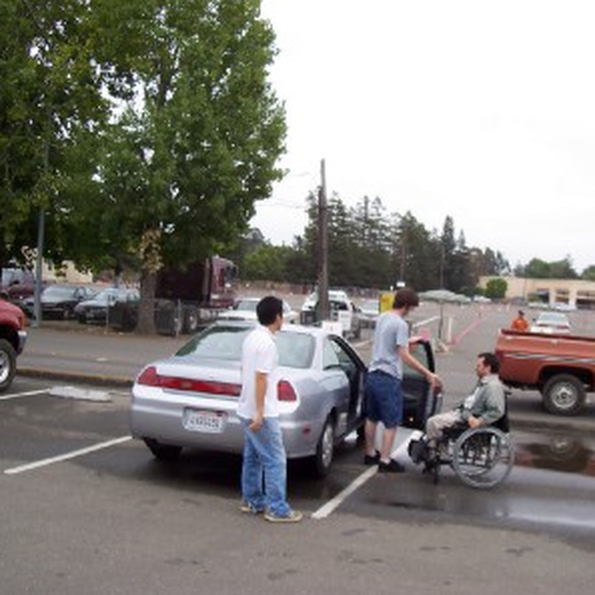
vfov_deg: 38.3
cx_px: 357
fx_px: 856
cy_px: 299
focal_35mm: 44
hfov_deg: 38.2
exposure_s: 1/350
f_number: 2.8
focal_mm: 5.6
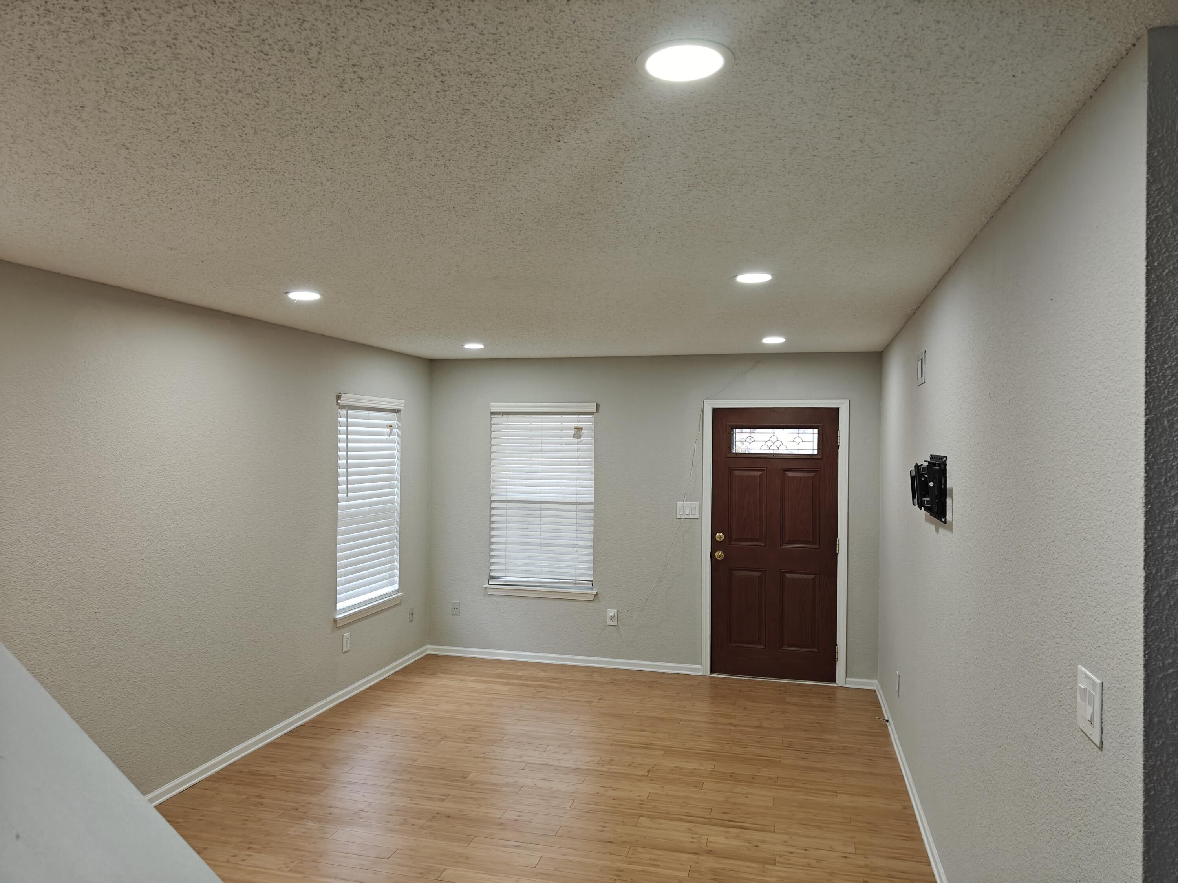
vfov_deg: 56.8
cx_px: 589
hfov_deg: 71.6
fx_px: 817
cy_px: 442
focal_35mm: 24
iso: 800
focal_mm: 5.59
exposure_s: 1/120
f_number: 1.8
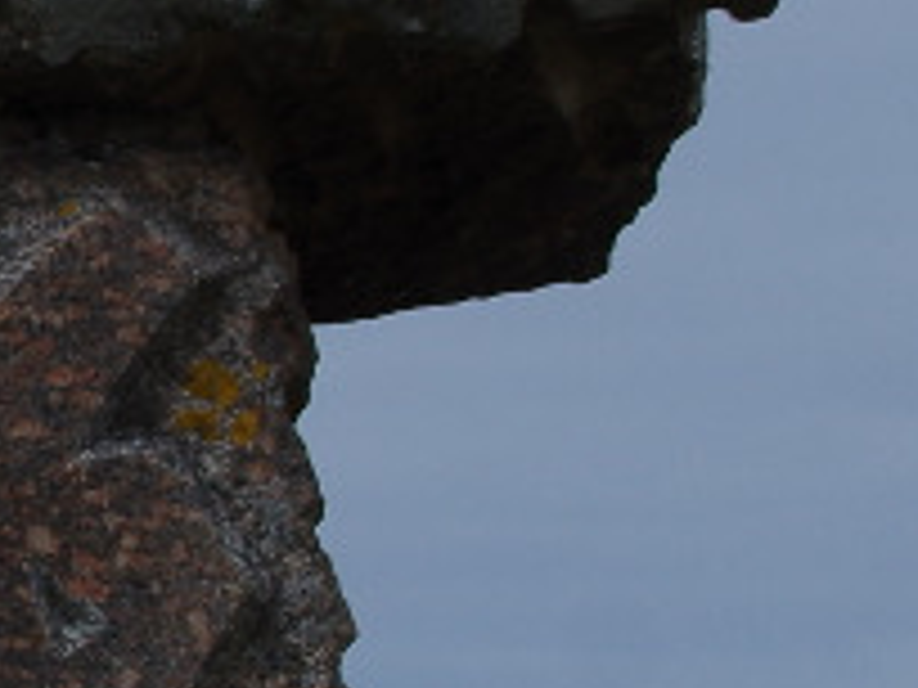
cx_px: -702
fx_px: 12226
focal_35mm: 461
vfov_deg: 3.2
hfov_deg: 4.3
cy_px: 265
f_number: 9
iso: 100
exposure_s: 1/400
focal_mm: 40
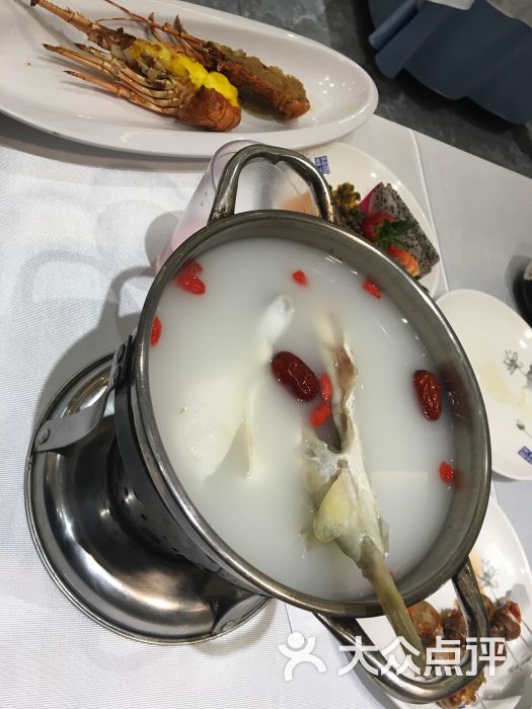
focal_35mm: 29
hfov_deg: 48.2
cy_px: 354
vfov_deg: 61.7
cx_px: 266
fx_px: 594
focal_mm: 4.15
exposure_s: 1/33
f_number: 2.2
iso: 50
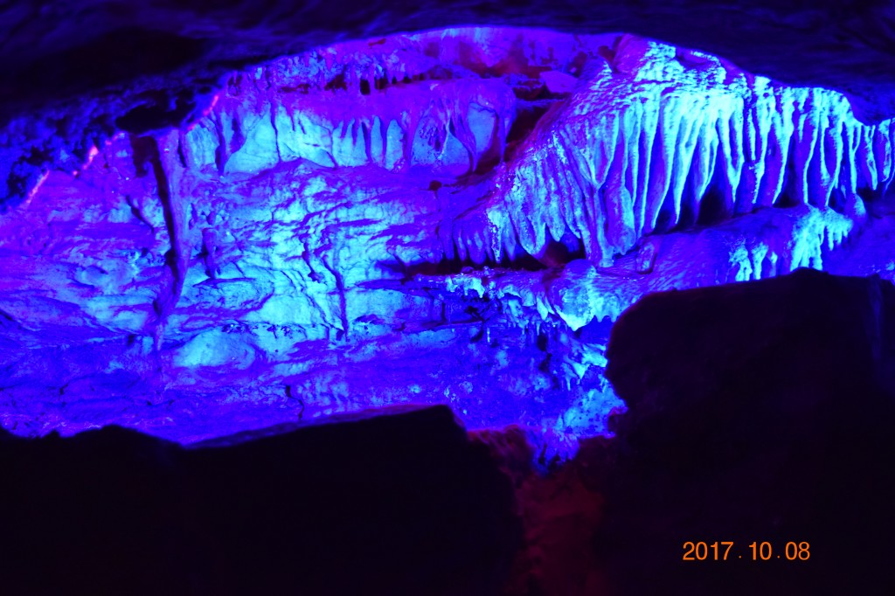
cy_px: 298
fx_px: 969
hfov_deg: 49.6
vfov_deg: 34.2
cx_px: 448
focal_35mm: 39
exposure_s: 1/30
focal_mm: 26
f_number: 4
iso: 2800
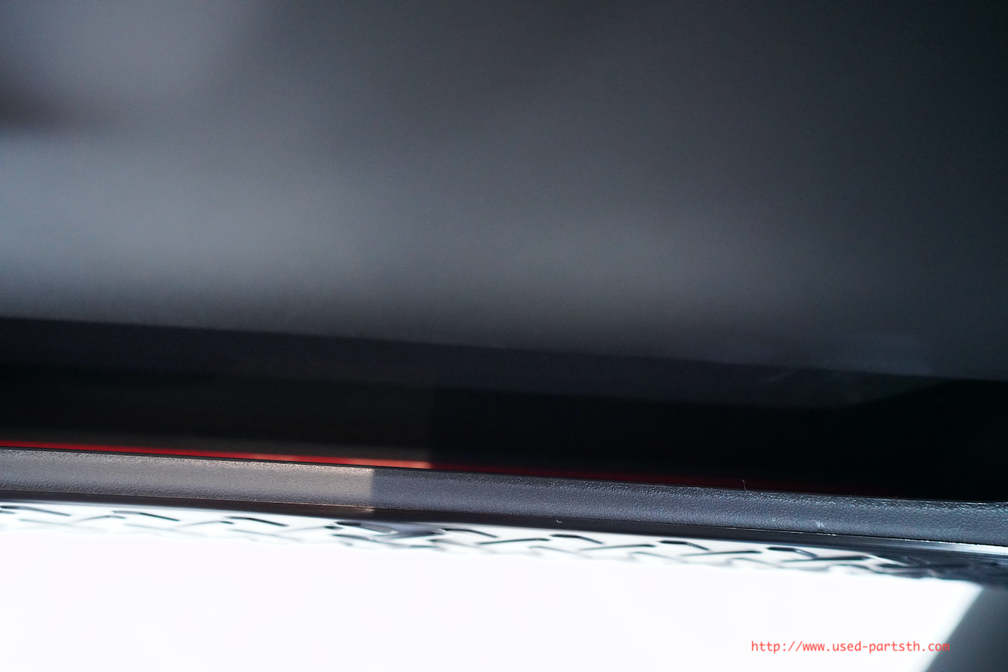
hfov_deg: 54.4
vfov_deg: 37.9
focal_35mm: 35
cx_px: 504
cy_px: 336
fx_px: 980
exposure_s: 1/40
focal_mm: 35
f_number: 2.8
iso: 12800
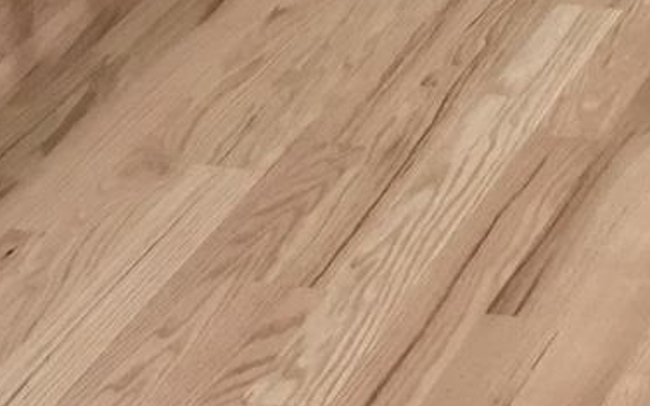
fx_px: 2923
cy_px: -314
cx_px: 889
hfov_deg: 12.2
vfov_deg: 7.7
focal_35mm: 165
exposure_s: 1/15
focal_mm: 4.15
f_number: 2.2
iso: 64
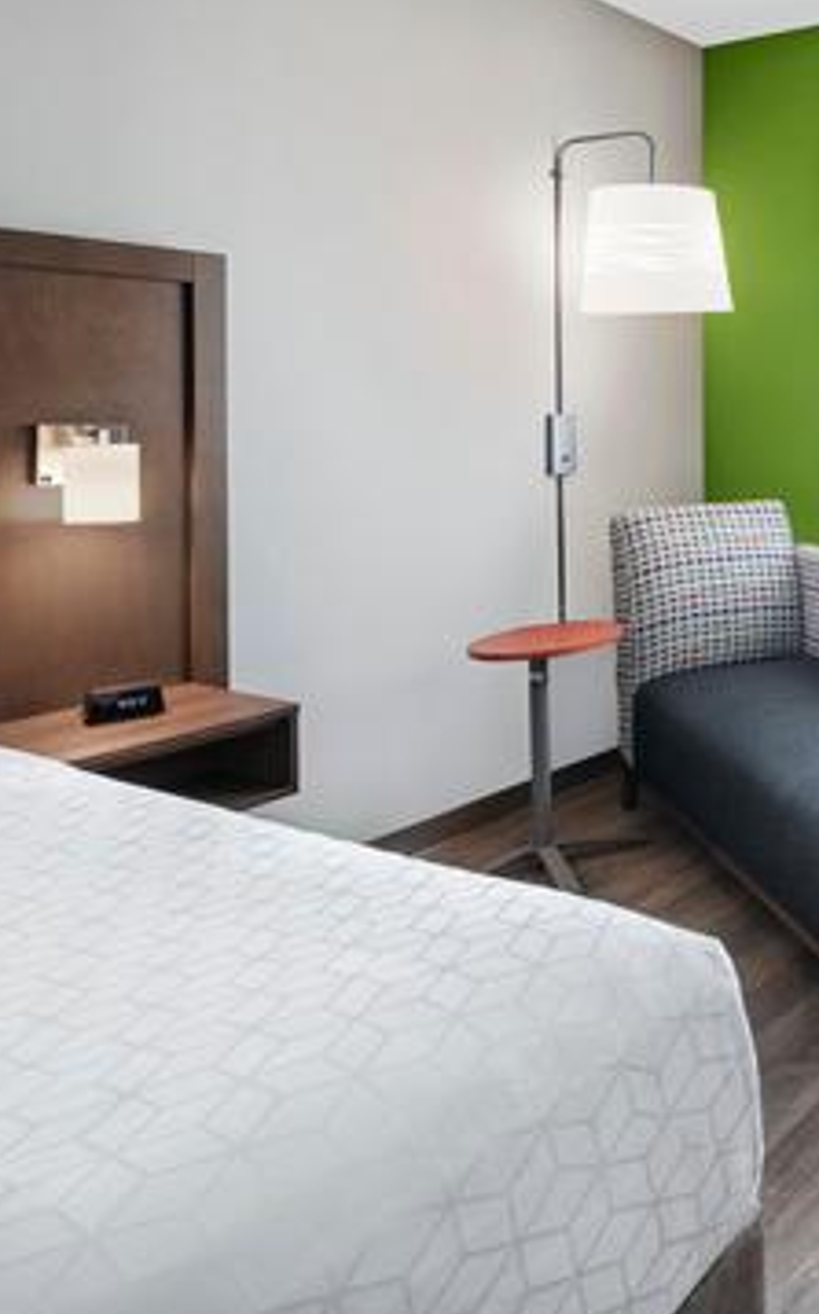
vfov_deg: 62.9
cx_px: 960
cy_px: 659
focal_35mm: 30
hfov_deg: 34.3
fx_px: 1074
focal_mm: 17
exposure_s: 1/2
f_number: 11
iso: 250
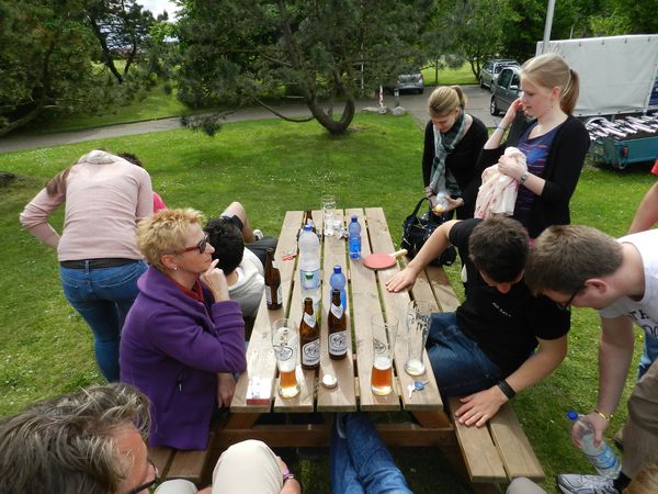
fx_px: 437
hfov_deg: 73.9
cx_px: 329
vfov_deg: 58.9
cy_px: 247
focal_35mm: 23
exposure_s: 1/640
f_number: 3.4
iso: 160
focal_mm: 4
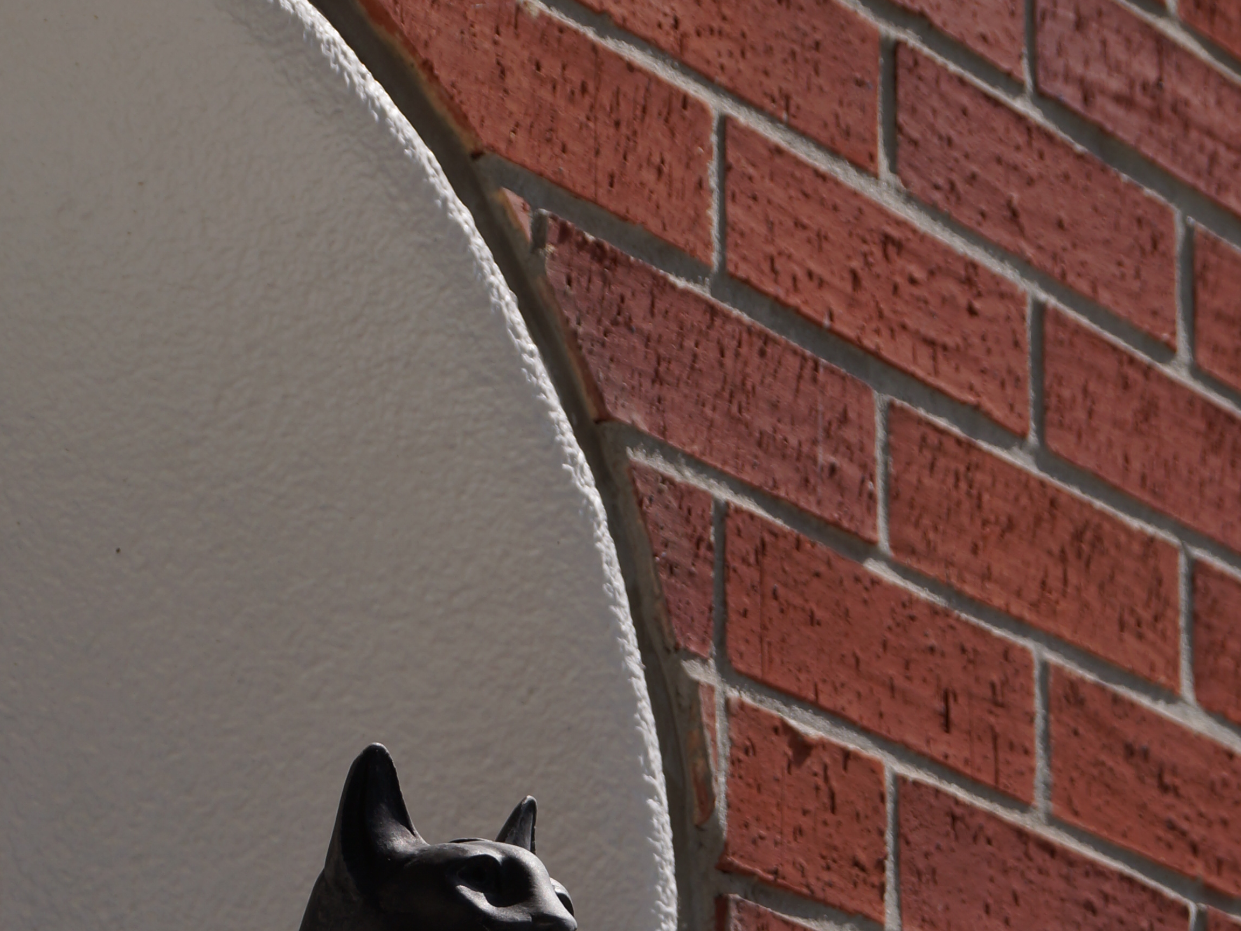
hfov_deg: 11.8
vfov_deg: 8.8
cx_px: 497
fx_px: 6023
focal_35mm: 168
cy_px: 902
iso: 100
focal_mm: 55
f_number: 9
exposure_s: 1/320
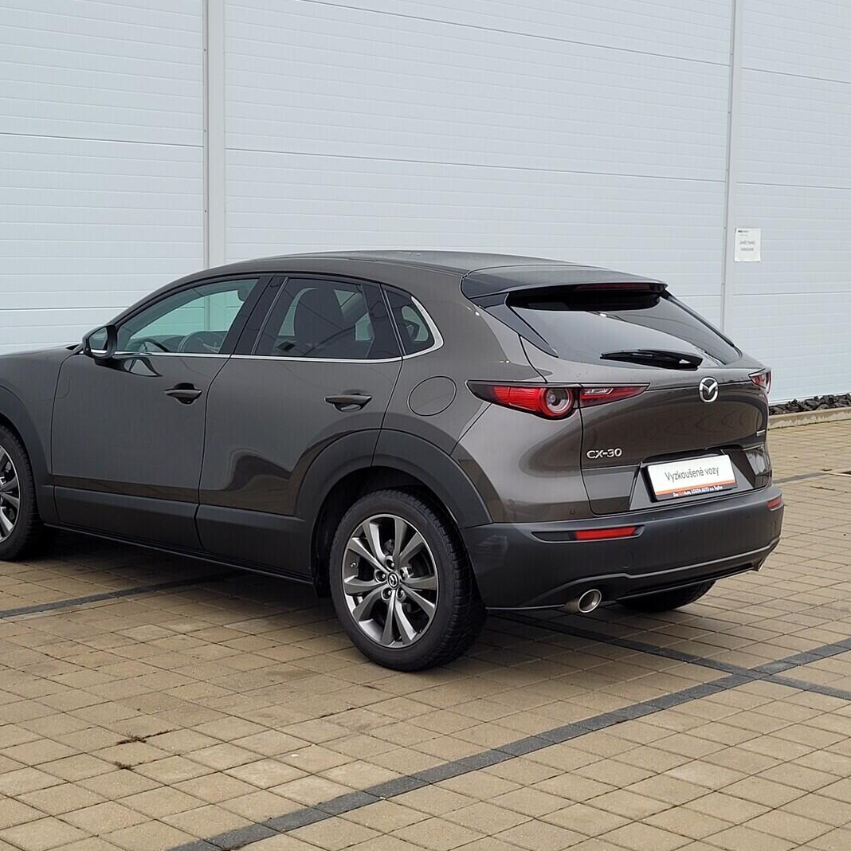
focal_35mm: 31
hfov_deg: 52.5
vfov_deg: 52.5
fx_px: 862
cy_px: 428
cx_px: 389
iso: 40
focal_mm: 5.4
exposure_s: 1/159
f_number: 1.8
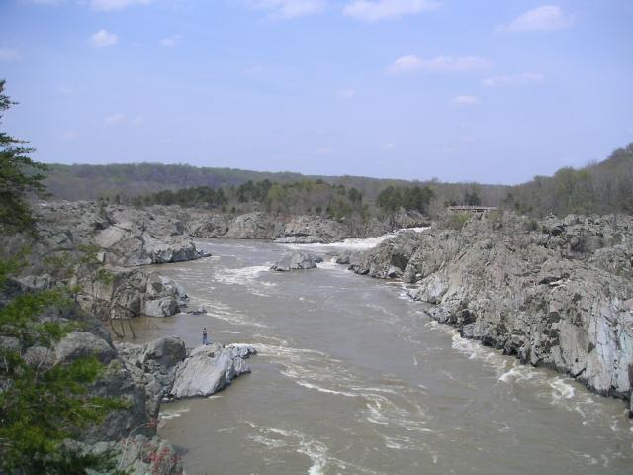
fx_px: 695
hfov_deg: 49.0
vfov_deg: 37.7
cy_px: 238
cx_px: 316
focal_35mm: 38
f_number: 6.7
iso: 50
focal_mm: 6
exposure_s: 1/180
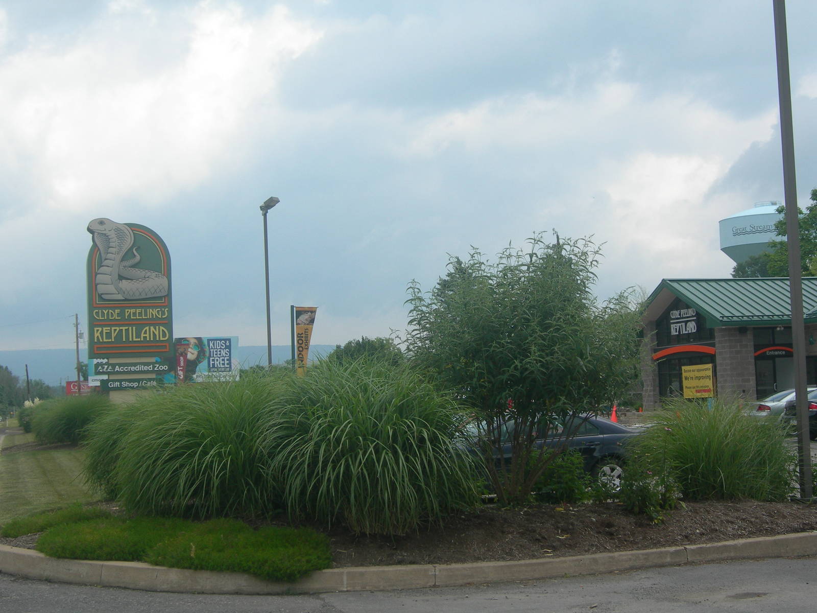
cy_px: 306
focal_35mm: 61
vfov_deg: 24.0
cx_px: 408
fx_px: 1440
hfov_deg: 31.7
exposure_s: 1/250
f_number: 5.9
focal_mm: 12.7
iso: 50
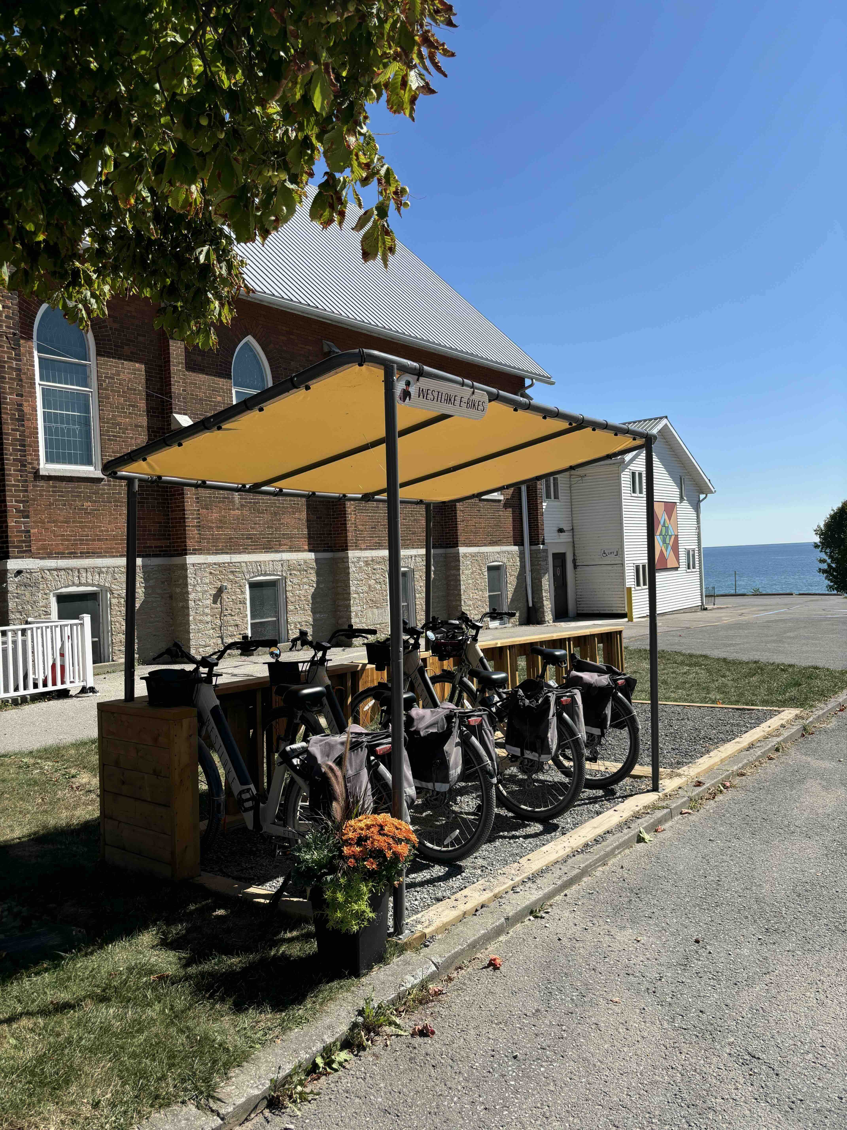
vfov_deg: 67.3
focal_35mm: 26
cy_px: 565
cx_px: 424
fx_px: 848
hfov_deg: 53.1
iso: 50
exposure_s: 1/3021
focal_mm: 5.96
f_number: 1.6
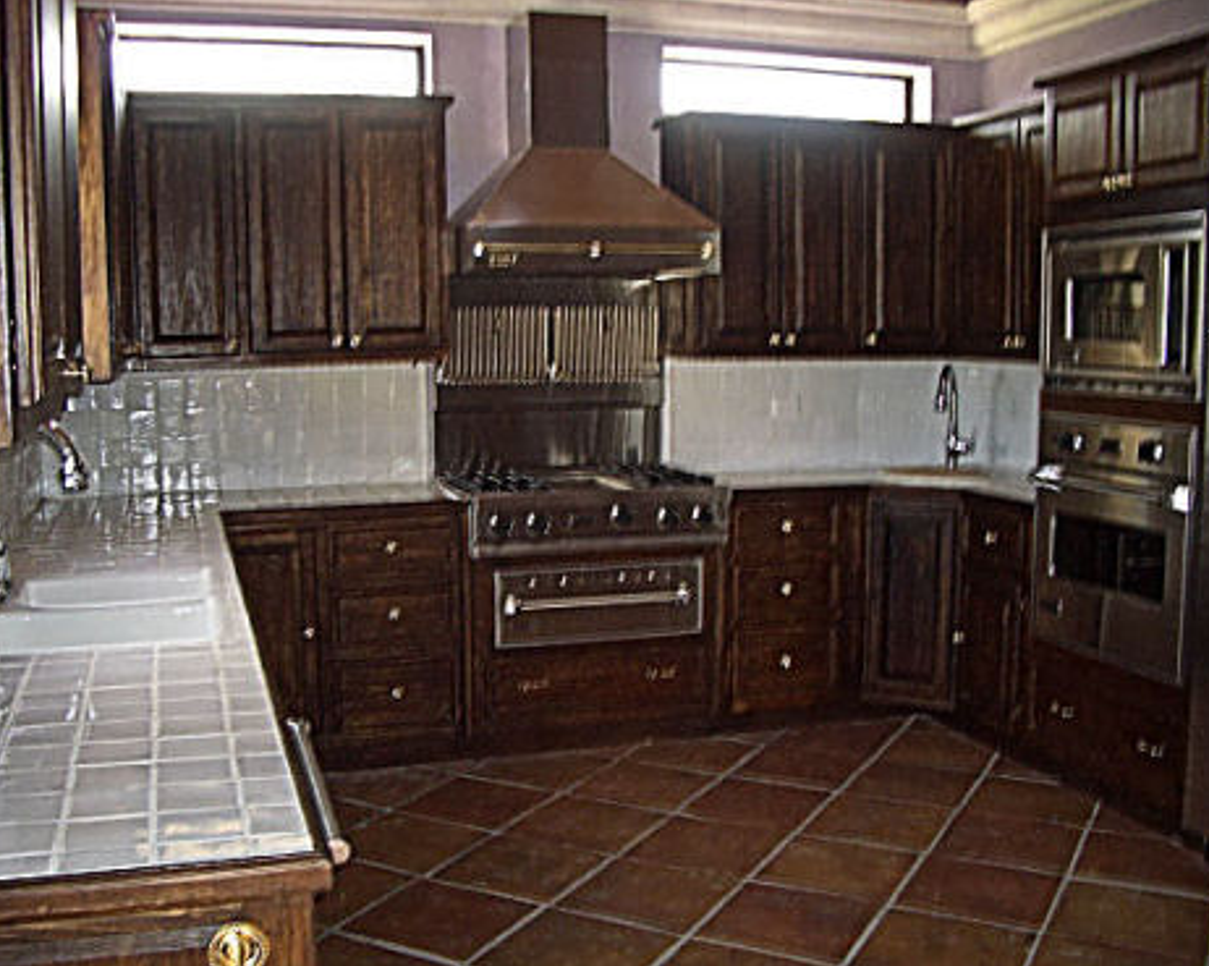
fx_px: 1323
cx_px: 602
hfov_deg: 49.1
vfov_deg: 40.1
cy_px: 483
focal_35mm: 37
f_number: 2.6
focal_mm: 5.8
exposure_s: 1/60
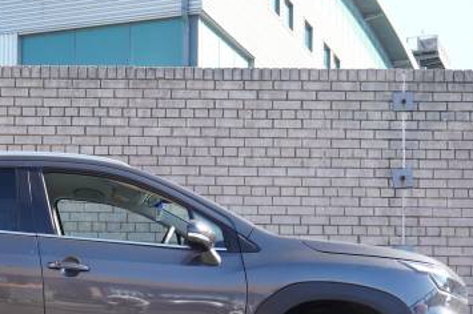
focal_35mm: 84
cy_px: 267
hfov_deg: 23.8
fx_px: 1101
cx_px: 87
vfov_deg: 16.1
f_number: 5.6
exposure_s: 1/100
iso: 200
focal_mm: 31
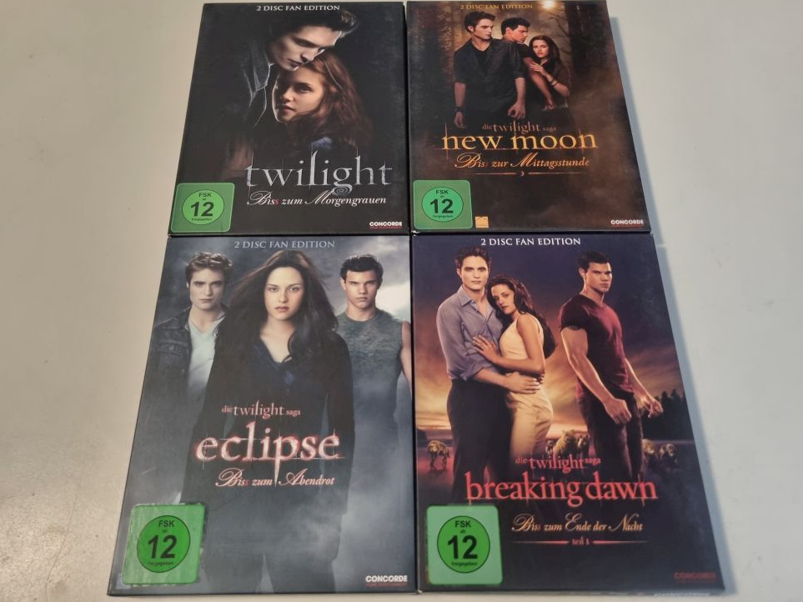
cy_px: 296
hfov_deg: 65.3
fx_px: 626
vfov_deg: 51.3
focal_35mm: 27
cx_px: 396
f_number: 1.8
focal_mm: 5.4
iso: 400
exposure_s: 1/50
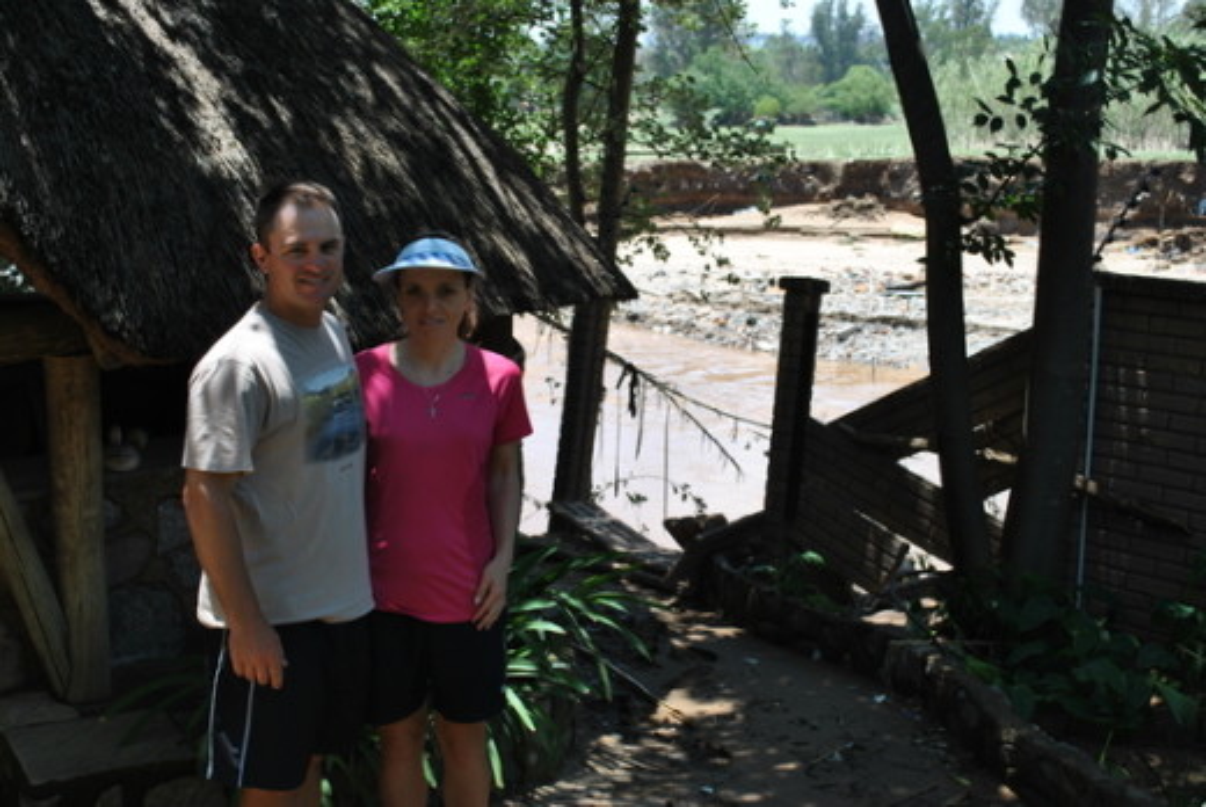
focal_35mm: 48
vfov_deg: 28.1
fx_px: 1610
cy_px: 404
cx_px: 603
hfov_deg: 41.1
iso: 100
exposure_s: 1/160
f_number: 6.3
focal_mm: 32
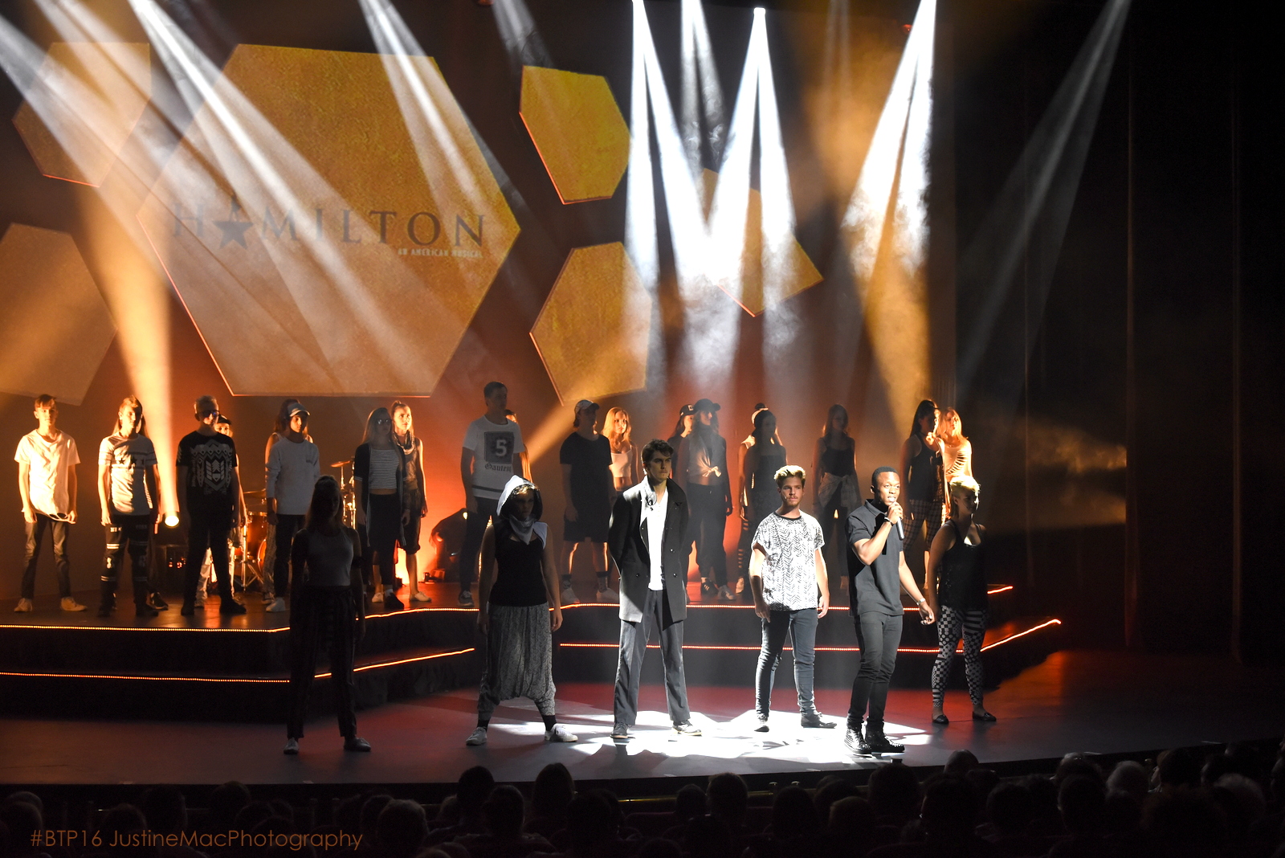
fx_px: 2856
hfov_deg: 25.4
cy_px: 429
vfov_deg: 17.1
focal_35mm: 80
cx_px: 642
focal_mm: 80
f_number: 4.5
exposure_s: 1/250
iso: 2500
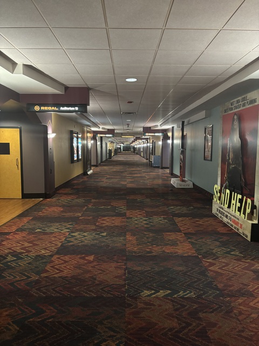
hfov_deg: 53.1
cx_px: 130
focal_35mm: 26
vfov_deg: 67.3
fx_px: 259
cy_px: 173
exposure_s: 1/30
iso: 640
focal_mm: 5.96
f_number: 1.6
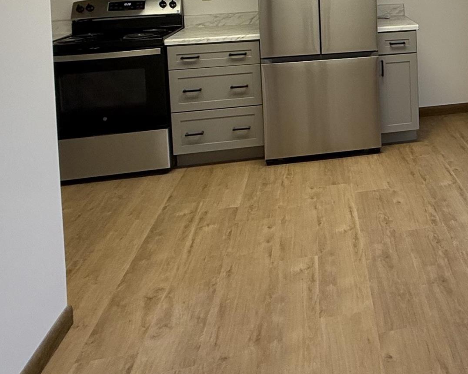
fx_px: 540
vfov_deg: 33.9
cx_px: 431
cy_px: -24
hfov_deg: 42.5
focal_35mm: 39
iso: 100
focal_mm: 2.22
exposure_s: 1/120
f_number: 2.2
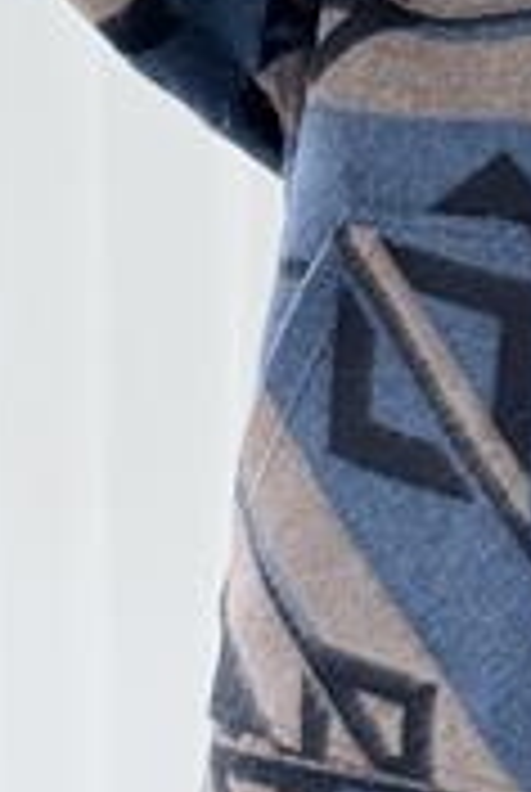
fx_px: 3328
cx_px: 698
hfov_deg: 9.0
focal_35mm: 151
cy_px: 52
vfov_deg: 13.4
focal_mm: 6.76
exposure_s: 1/195
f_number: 1.78
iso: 64
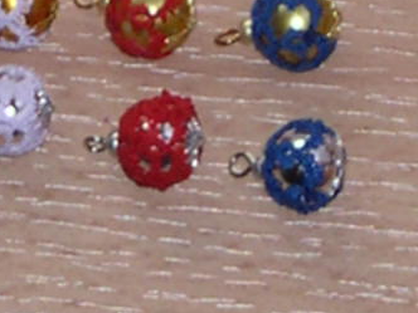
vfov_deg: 6.7
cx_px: 136
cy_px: 44
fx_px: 2657
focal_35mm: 220
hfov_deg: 9.0
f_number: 4.9
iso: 100
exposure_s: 1/60
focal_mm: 96
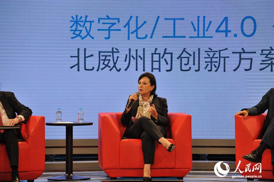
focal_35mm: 190
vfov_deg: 7.2
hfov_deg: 10.8
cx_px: 137
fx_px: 1445
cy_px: 91
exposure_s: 1/125
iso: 800
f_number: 5.6
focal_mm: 190
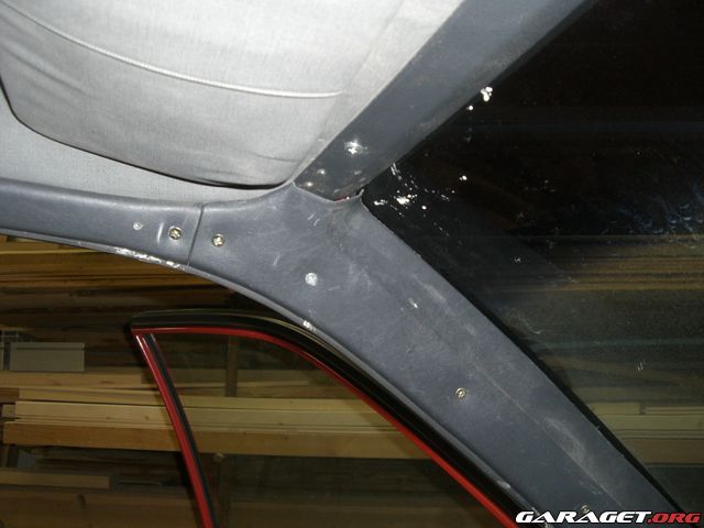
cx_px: 352
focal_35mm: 38
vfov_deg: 37.7
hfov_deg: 49.0
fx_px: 773
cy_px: 264
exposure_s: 1/60
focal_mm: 6.2
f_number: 2.7
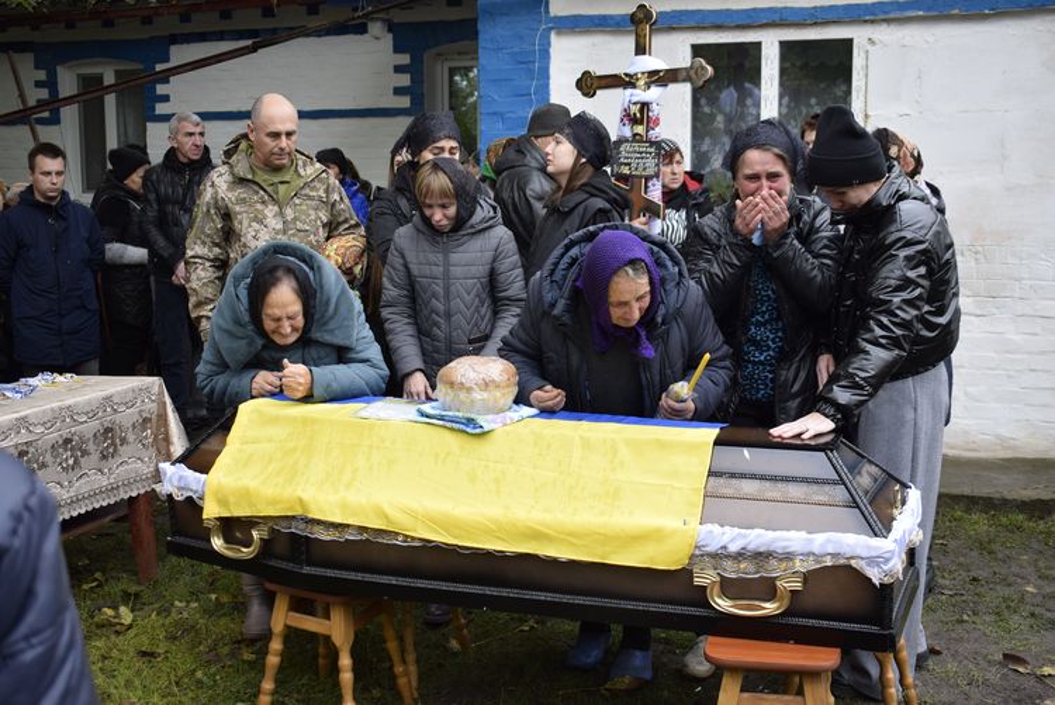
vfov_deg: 33.1
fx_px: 1188
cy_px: 352
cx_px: 528
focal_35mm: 40
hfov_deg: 47.9
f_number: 5
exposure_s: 1/400
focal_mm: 27
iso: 400
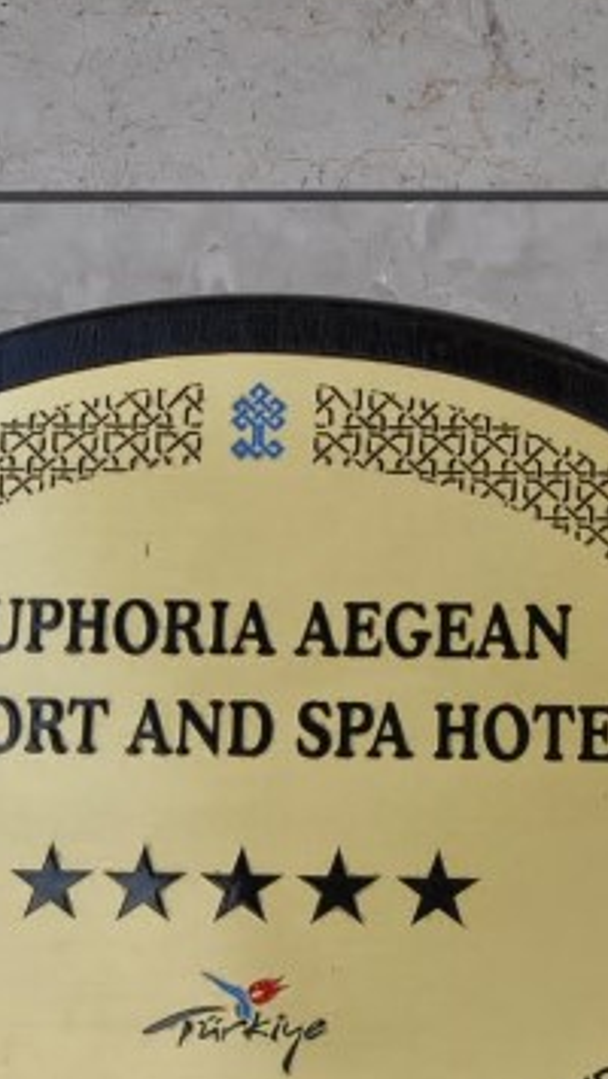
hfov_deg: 9.9
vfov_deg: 17.5
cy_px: 690
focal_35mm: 122
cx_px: 269
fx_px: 3492
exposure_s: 1/125
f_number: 5.6
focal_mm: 24
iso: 100
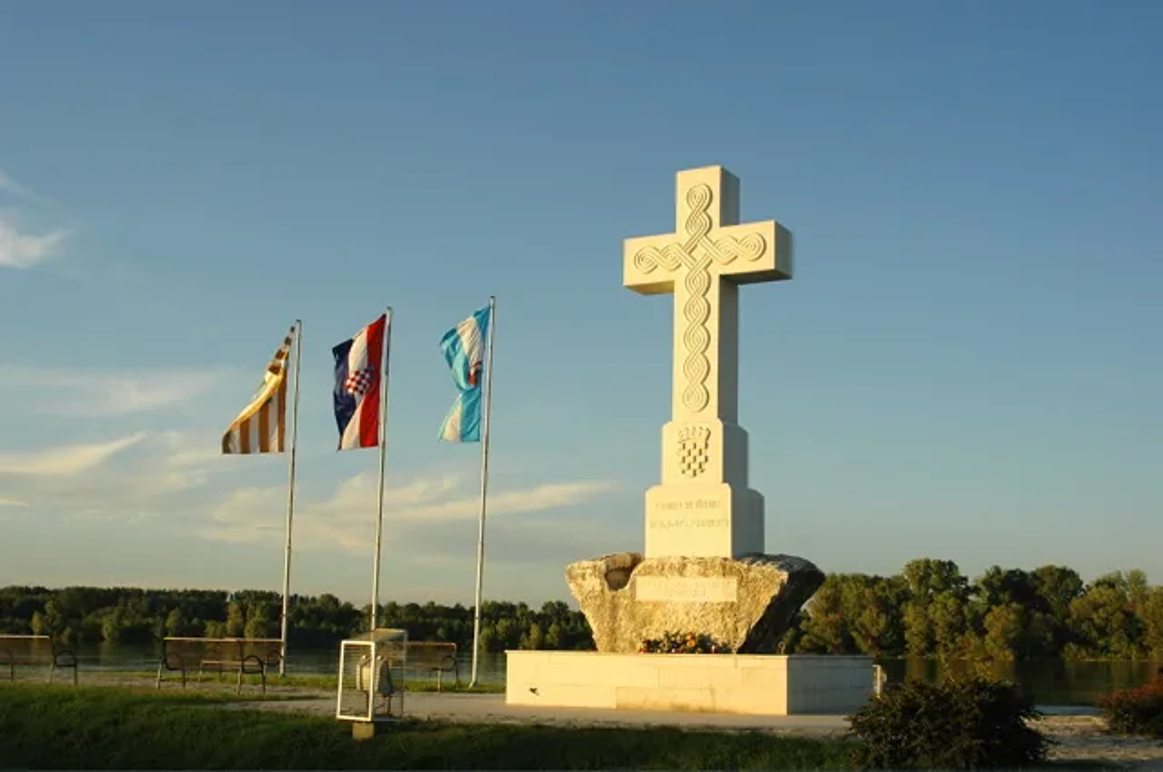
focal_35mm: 42
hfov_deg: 46.5
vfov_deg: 31.8
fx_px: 1355
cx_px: 582
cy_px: 386
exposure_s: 1/250
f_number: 8
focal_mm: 28
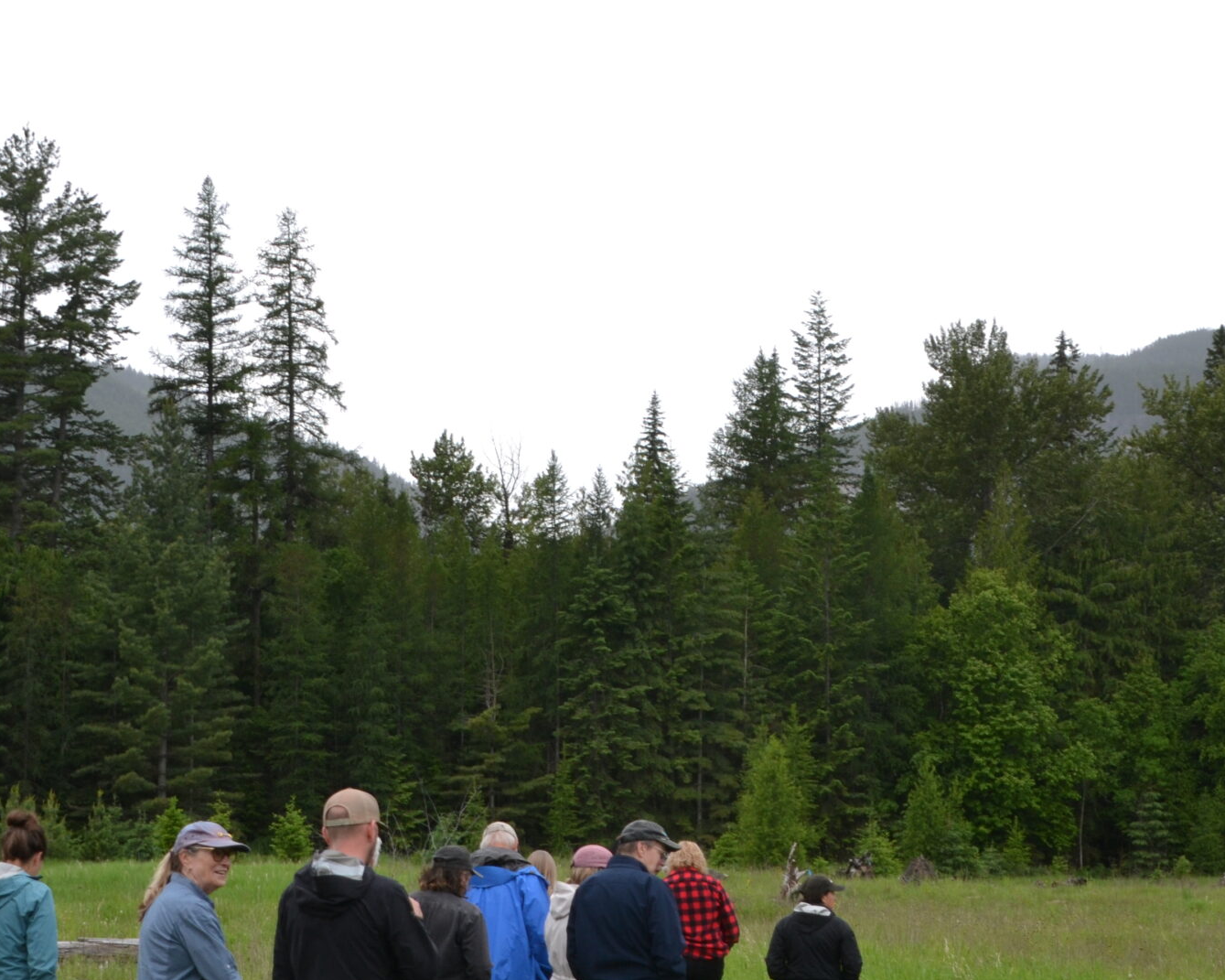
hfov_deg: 30.5
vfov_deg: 24.5
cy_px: 681
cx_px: 700
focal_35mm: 62
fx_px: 2244
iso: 220
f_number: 5.6
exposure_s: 1/125
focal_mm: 23
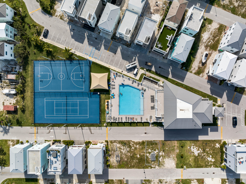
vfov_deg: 56.8
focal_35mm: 24
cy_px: 92
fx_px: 170
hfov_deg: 71.6
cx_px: 123
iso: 100
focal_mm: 12.29
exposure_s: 1/20
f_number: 5.6
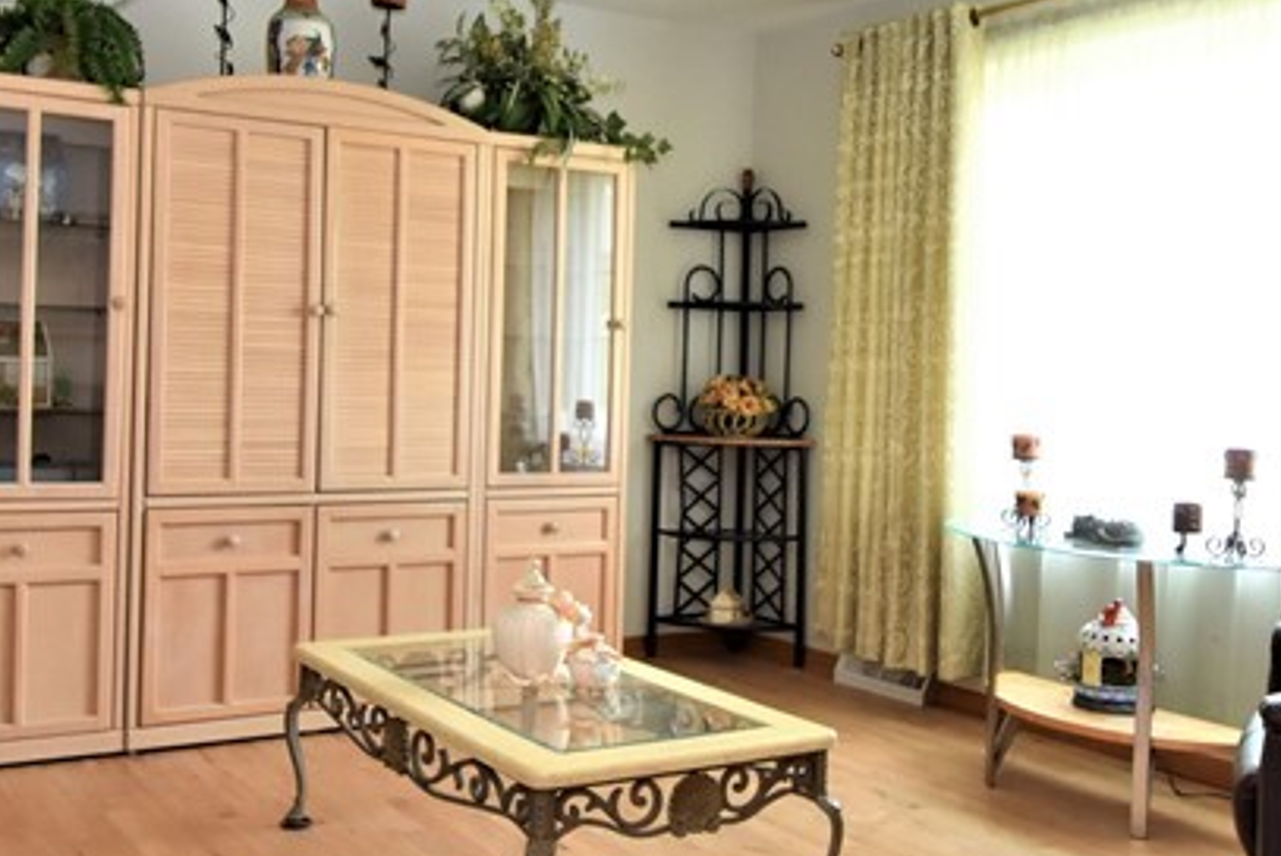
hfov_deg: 48.4
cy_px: 378
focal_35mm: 40
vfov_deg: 33.4
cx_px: 648
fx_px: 1424
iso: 1250
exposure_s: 1/80
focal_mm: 10
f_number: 8
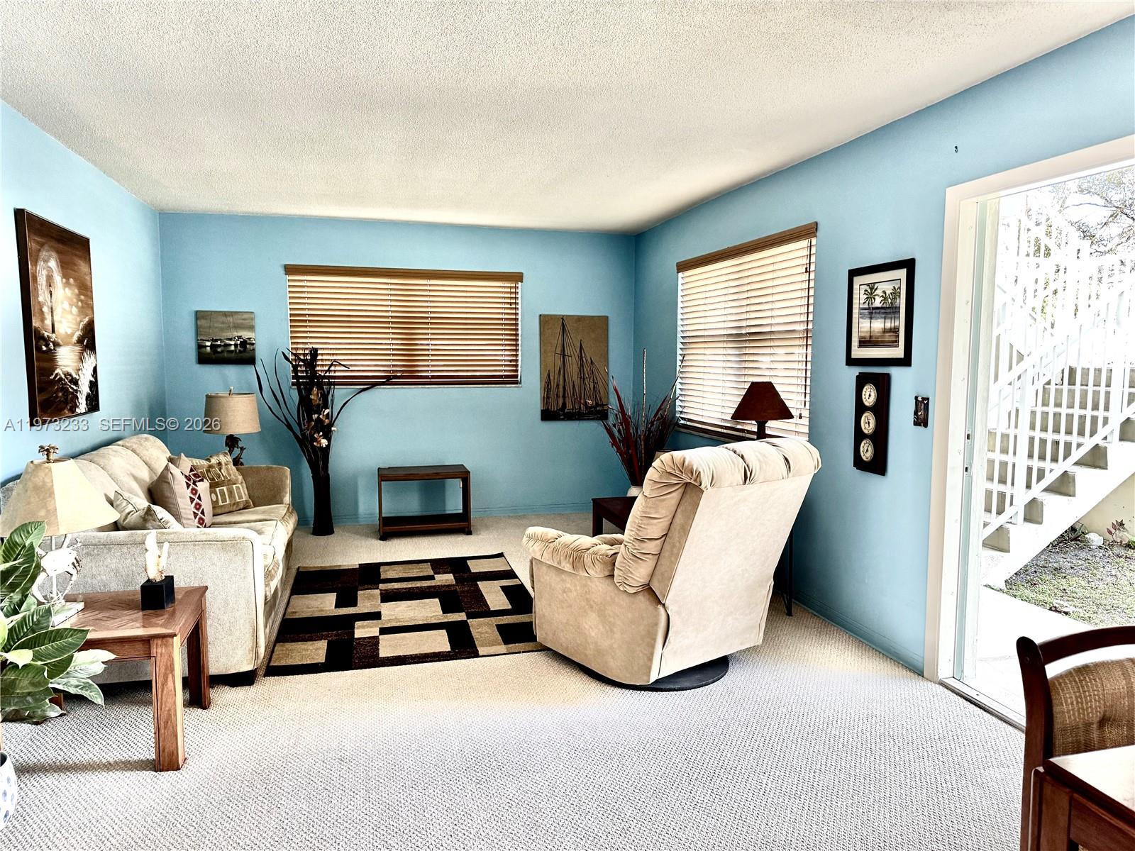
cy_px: 426
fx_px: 787
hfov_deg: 71.6
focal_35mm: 24
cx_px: 568
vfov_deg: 56.8
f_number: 1.78
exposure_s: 1/120
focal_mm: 6.76
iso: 200
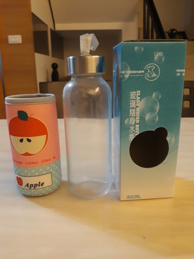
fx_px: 202
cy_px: 130
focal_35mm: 27
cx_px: 97
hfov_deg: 51.4
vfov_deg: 65.3
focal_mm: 3.71
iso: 320
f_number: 1.7
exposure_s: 1/24
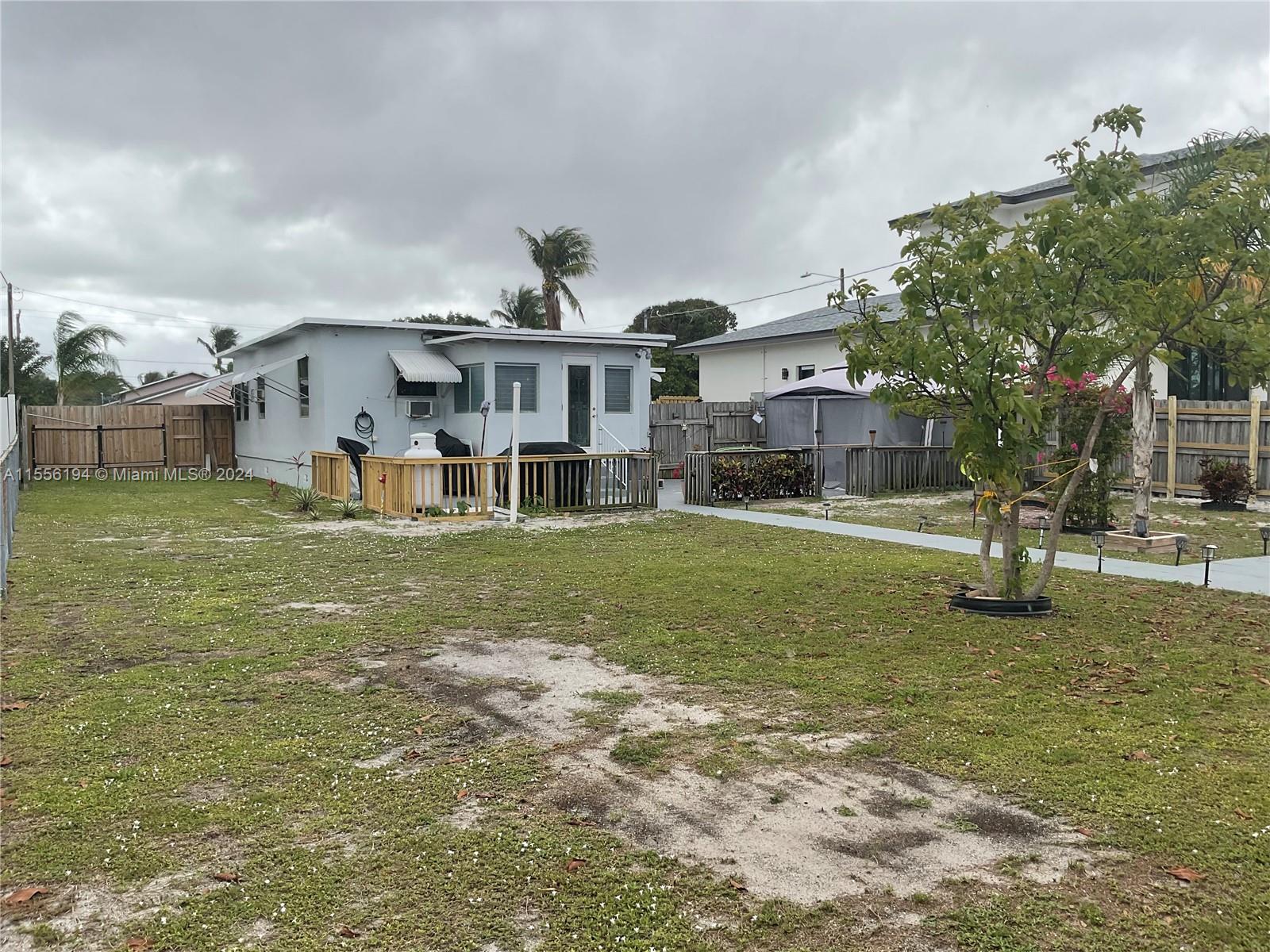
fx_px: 1064
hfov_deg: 61.7
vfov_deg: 48.2
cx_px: 635
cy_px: 476
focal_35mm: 29
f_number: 1.8
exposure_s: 1/1279
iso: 16
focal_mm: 3
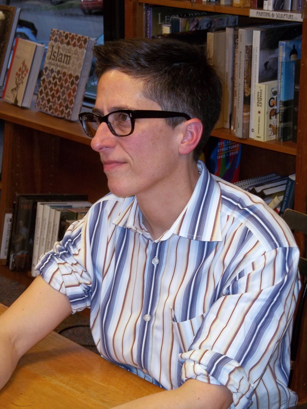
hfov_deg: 17.2
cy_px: 204
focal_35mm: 86
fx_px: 1017
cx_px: 154
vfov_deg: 22.8
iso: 160
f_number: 4.5
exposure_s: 1/50
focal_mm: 15.4
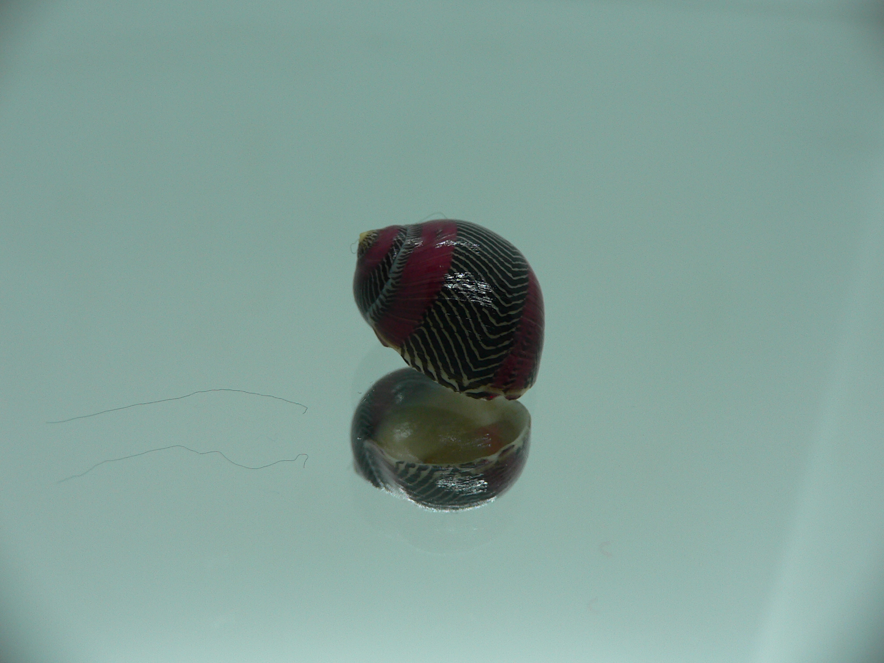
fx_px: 894
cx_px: 442
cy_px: 332
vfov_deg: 40.7
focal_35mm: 35
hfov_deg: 52.6
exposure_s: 1/80
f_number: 2.8
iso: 80
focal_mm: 4.6
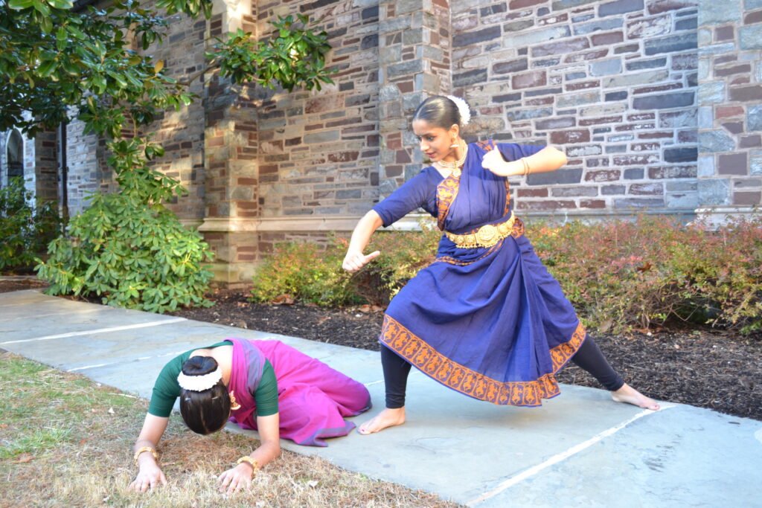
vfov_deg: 40.0
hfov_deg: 57.2
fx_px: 699
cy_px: 254
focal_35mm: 33
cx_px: 381
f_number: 4
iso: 400
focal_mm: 22
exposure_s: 1/50
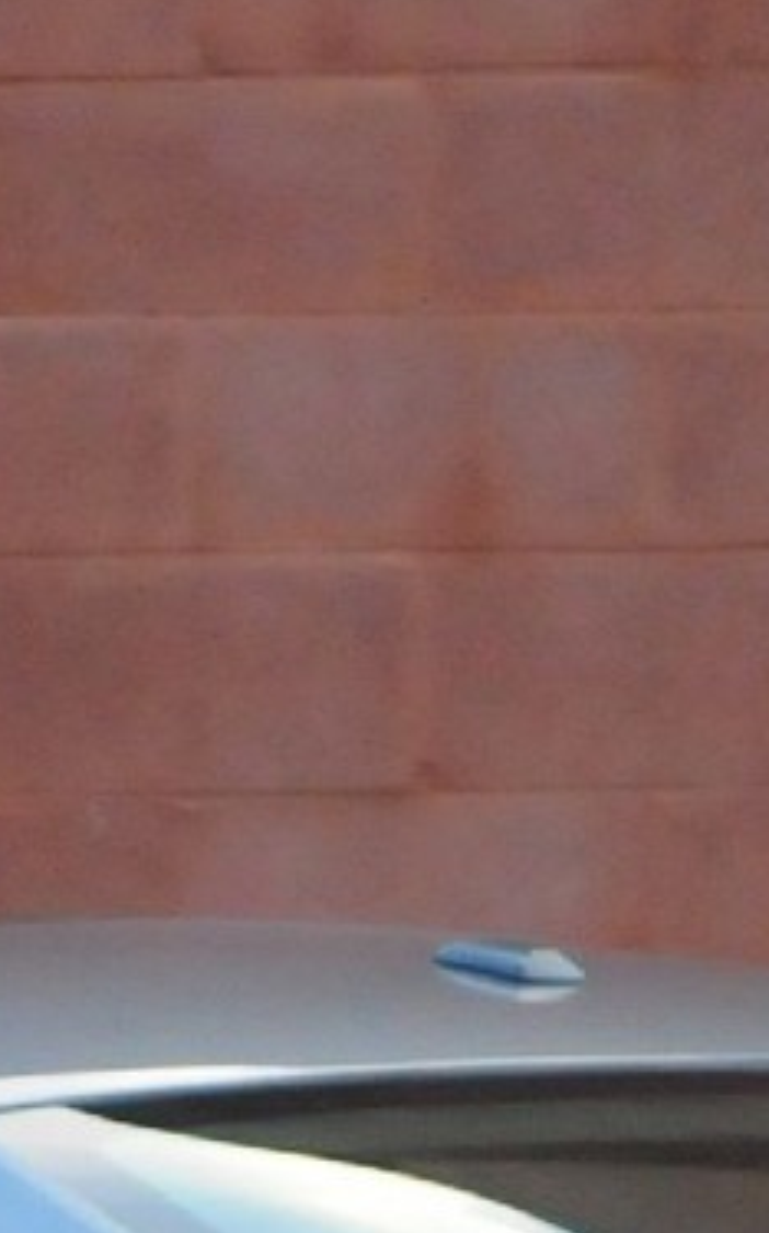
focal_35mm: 916
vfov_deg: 2.3
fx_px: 30751
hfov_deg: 1.4
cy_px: 1919
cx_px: -408
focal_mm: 90
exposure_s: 1/200
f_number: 5.6
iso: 2000
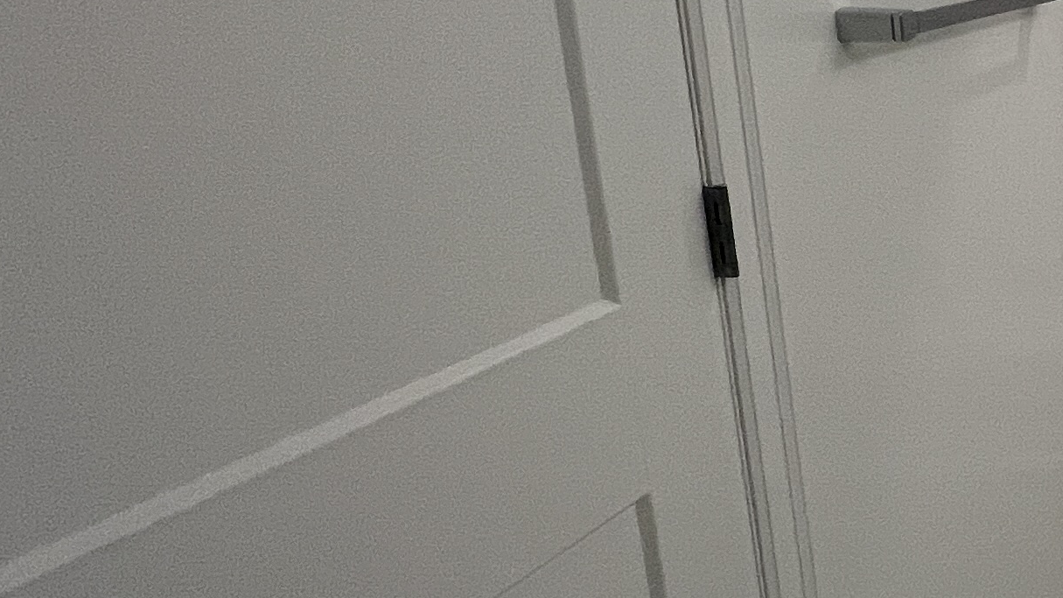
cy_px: 234
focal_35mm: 47
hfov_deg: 27.7
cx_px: 1629
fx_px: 1325
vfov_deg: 25.4
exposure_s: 1/125
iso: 125
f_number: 1.8
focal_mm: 1.57
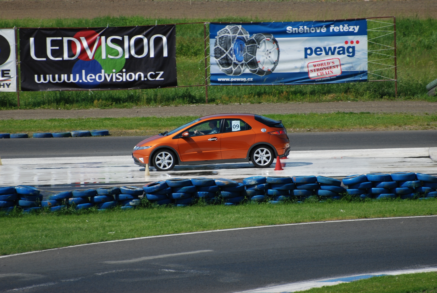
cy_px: 146
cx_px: 218
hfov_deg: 4.6
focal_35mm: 450
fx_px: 5469
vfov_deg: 3.1
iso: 100
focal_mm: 300
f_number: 5.6
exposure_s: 1/500
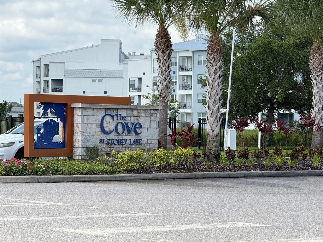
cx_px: 162
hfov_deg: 16.4
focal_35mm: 120
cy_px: 121
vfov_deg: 12.3
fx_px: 1120
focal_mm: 15.66
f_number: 2.8
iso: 64
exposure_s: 1/1096
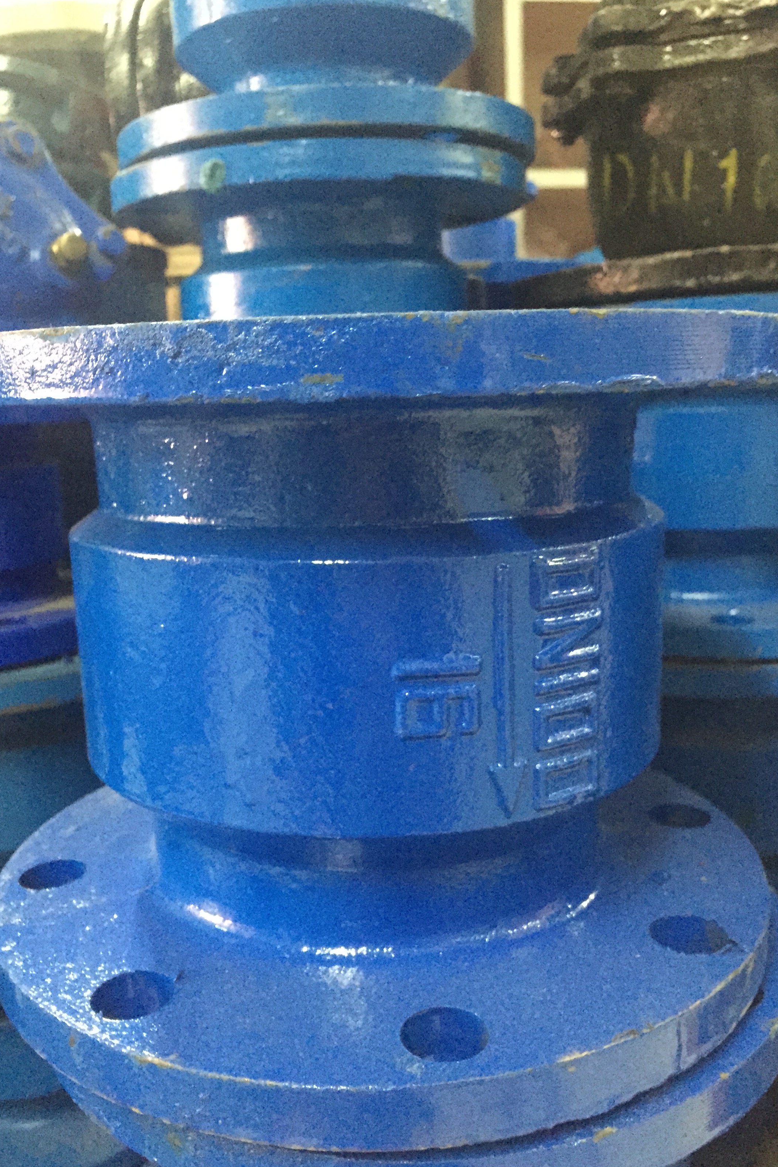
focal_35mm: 31
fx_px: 1005
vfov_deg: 60.3
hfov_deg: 42.3
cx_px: 375
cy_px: 578
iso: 400
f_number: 2.2
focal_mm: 4.15
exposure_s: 1/15
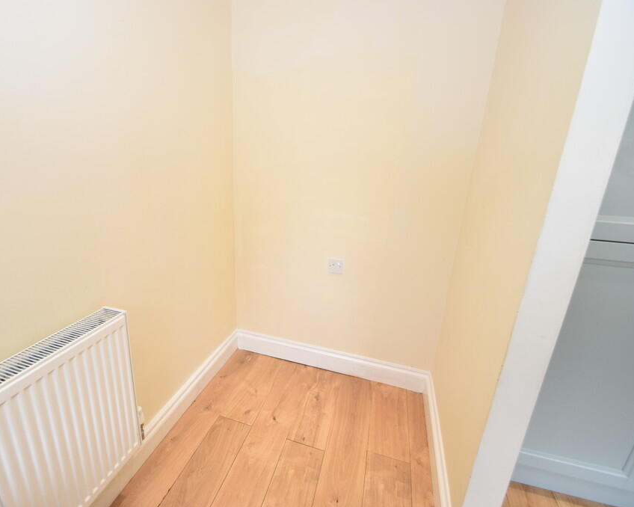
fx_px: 319
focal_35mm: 17
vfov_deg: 77.0
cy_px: 255
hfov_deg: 88.8
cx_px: 262
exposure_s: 1/100
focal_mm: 10
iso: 800
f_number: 5
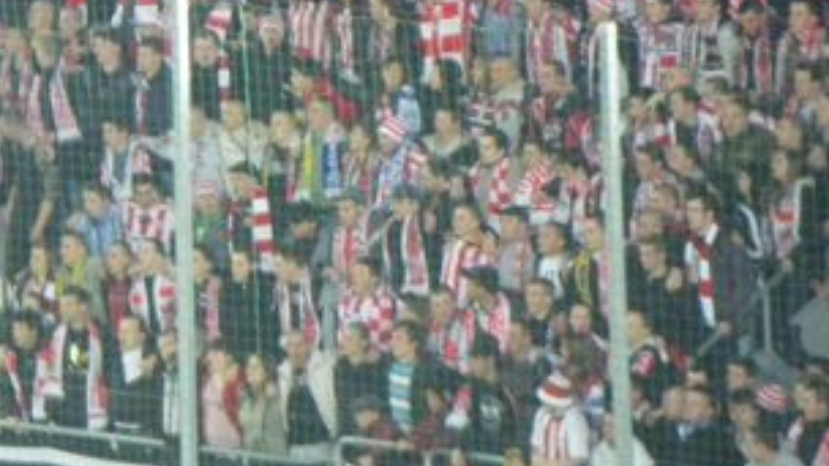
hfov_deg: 4.0
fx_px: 11936
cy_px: 108
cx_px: 79
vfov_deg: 2.2
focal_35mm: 543
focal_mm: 44.1
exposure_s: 1/40
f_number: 5.4
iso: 800
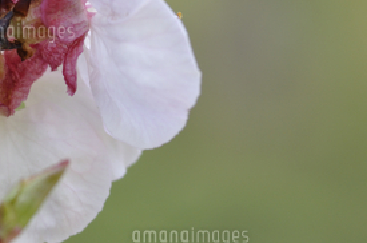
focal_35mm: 367
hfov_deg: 5.6
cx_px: 15
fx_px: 3734
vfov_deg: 3.7
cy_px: 34
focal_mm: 105
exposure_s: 1/180
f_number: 8
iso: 200
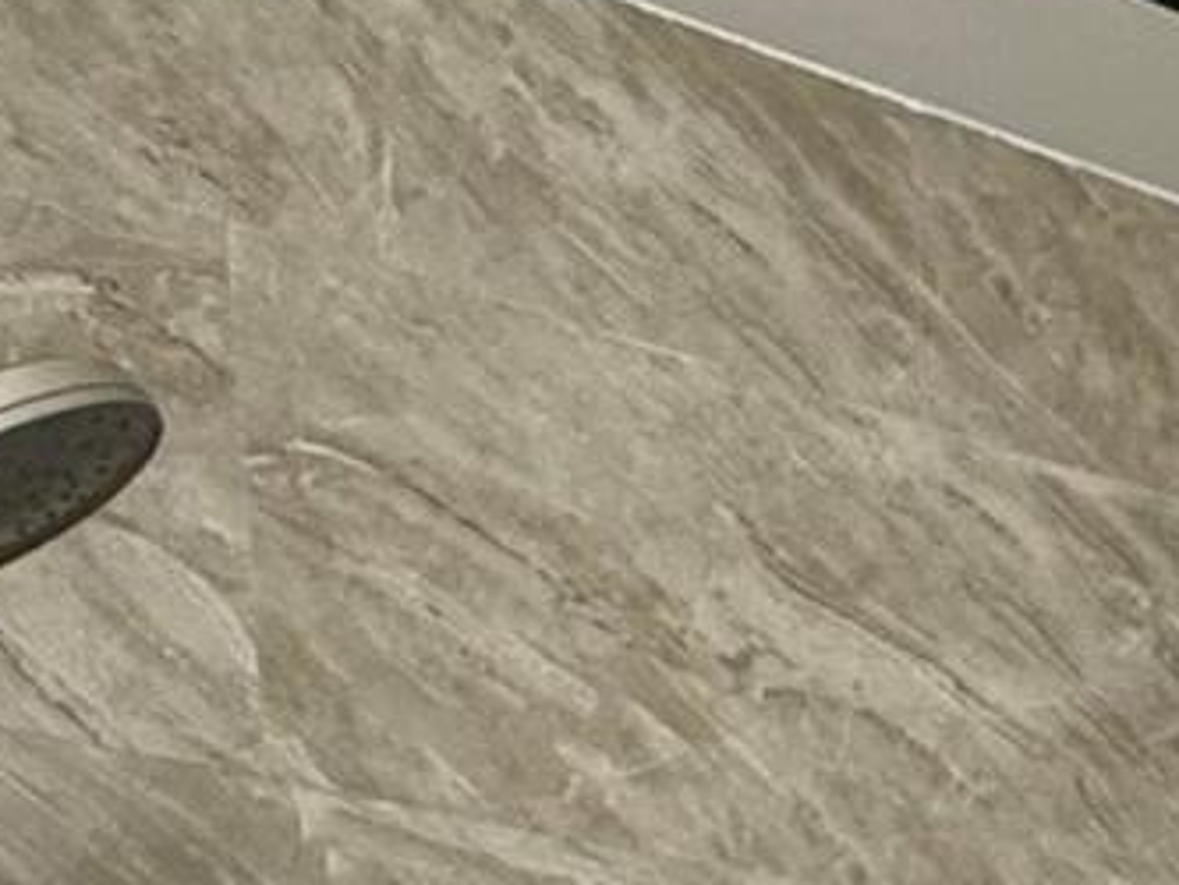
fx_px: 2930
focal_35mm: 86
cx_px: 1703
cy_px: 2159
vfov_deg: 12.9
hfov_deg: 20.0
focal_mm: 2.22
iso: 320
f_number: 2.2
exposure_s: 1/120
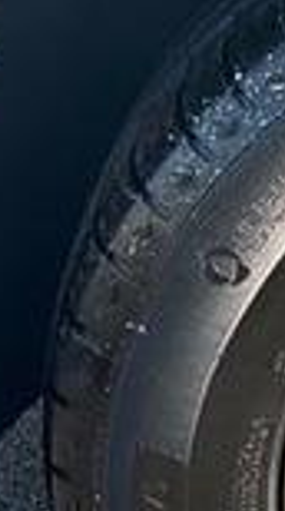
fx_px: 1256
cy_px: 325
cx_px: 785
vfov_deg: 22.9
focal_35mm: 93
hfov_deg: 10.3
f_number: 1.6
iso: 64
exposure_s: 1/1155
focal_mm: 5.96
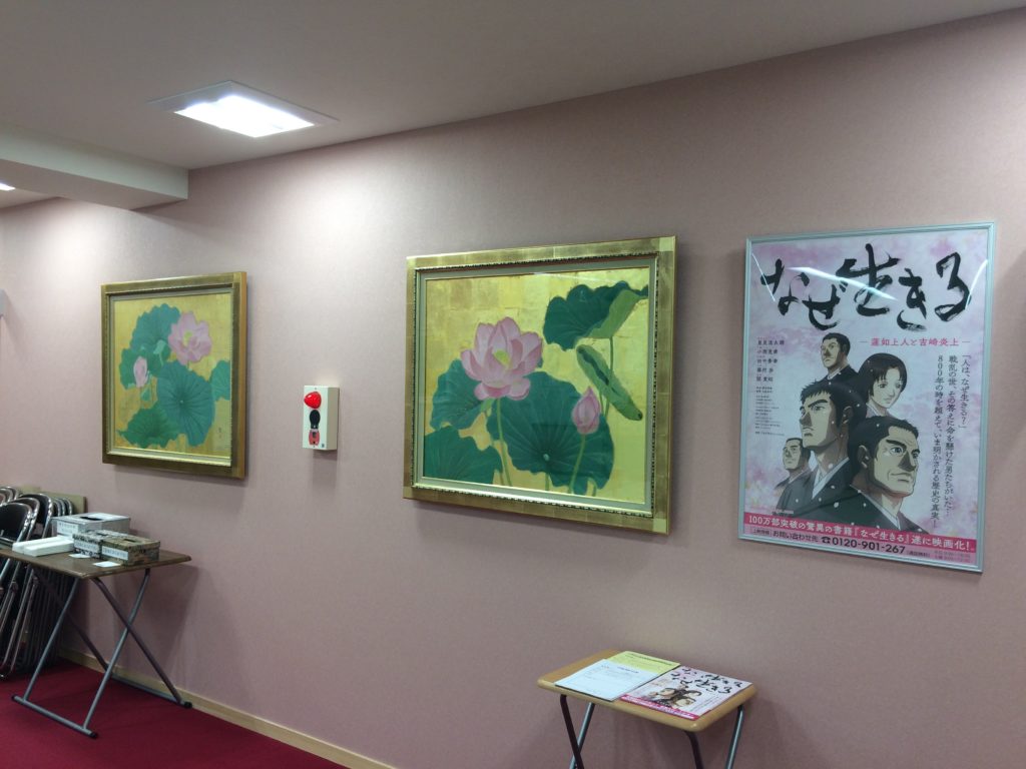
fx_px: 860
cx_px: 513
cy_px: 384
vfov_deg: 48.2
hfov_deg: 61.7
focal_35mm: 29
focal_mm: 4.15
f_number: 2.2
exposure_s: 1/60
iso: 40
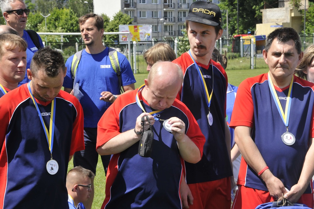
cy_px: 104
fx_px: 980
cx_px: 157
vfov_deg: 12.1
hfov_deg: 18.2
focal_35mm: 112
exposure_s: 1/640
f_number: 13
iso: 800
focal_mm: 75
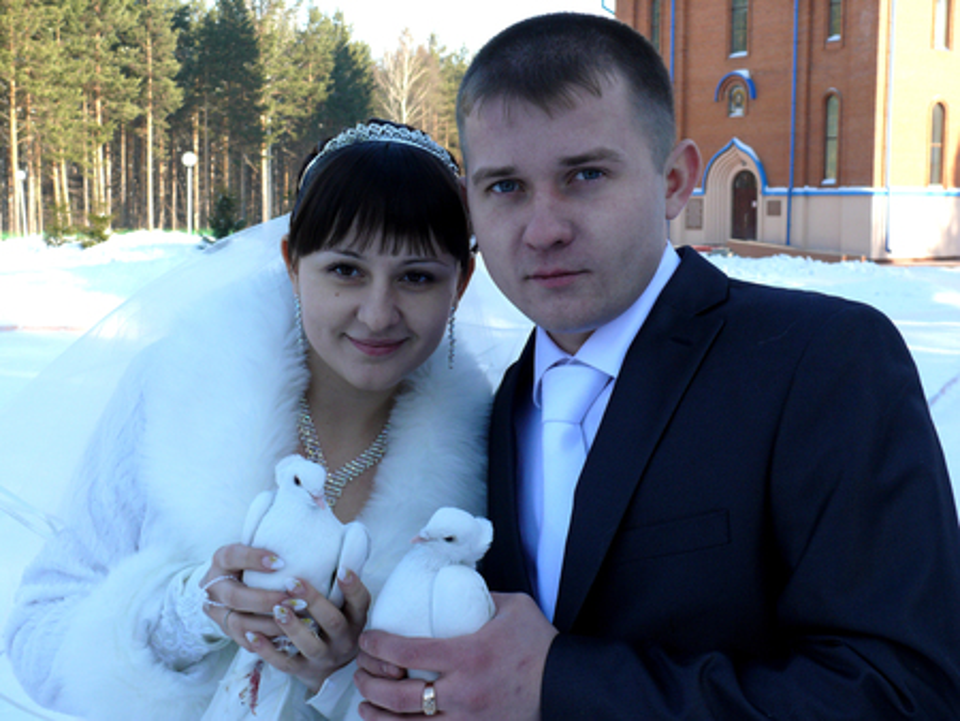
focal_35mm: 53
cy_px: 360
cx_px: 480
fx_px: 1471
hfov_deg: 36.2
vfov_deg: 27.5
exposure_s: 1/200
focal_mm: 11.3
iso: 100
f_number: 4.5
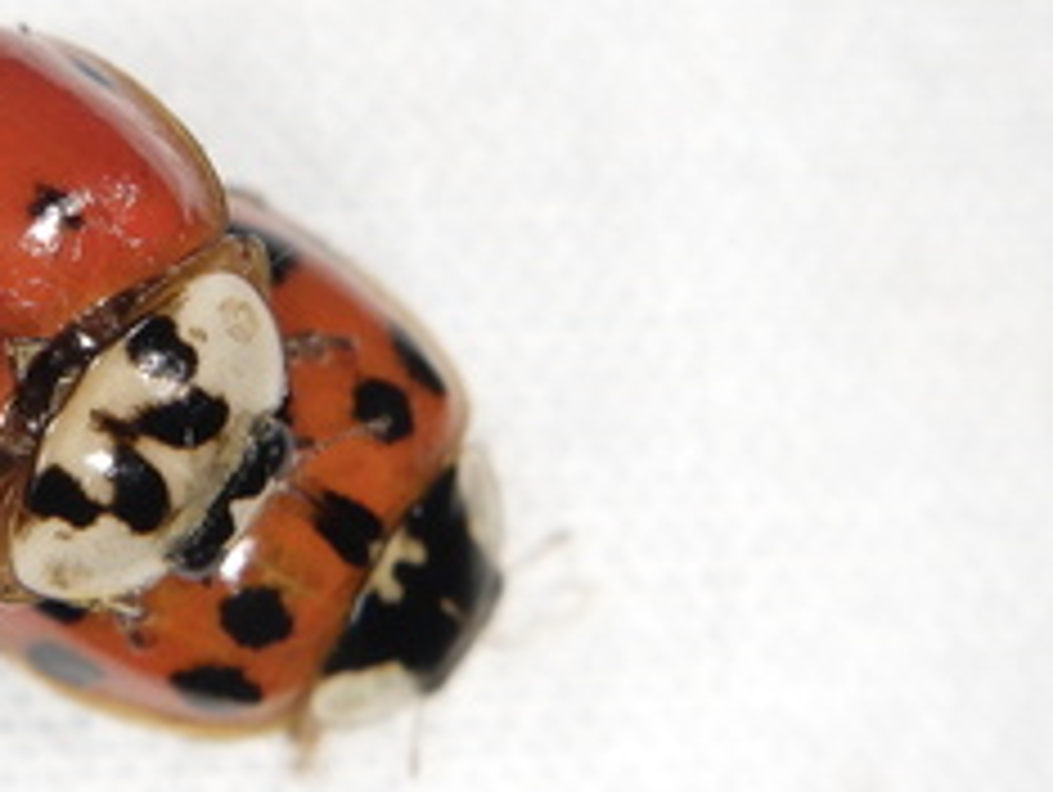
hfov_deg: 16.9
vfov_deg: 12.9
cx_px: 99
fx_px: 3502
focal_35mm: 115
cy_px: 387
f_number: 4.6
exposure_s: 1/400
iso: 125
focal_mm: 6.1
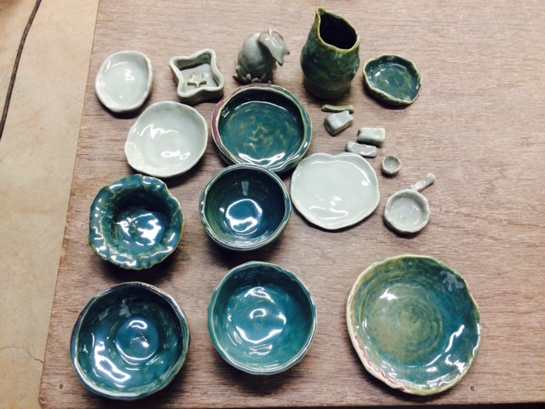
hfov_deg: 61.7
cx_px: 272
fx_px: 457
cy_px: 204
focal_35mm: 29
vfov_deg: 48.2
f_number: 2.2
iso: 200
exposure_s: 1/33
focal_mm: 4.15
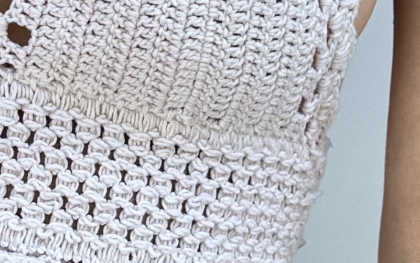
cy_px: 302
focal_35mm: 128
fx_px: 1465
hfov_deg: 16.1
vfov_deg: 10.1
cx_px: 53
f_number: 1.78
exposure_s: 1/694
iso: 80
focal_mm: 6.86
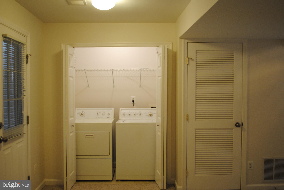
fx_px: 284
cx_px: 142
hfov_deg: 53.1
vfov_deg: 37.0
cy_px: 95
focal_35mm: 36
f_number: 4
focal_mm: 24
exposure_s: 1/30
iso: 360
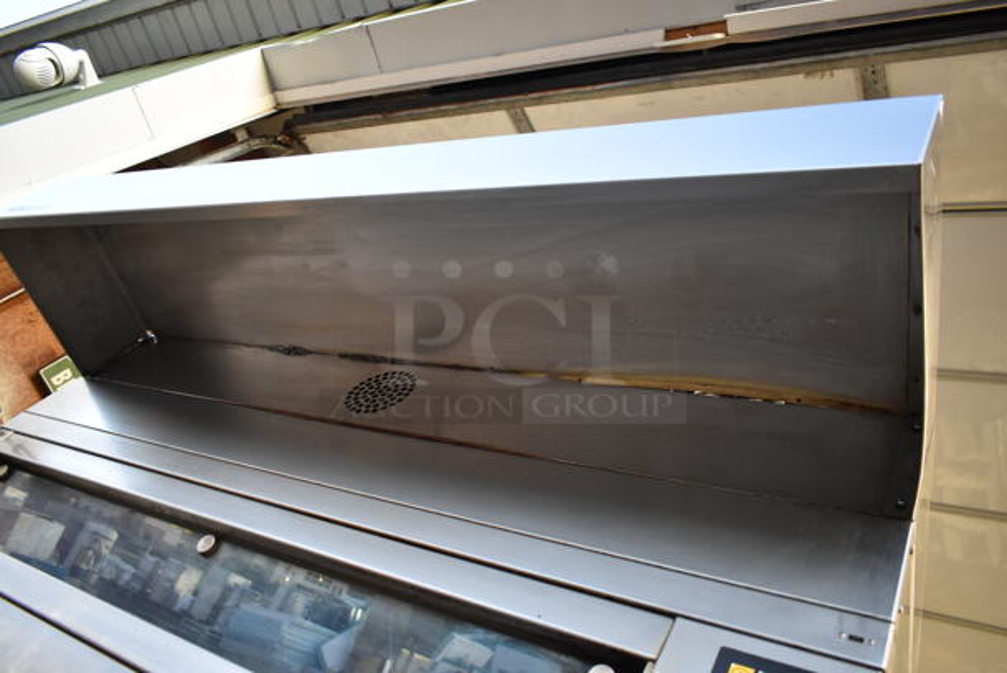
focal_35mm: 27
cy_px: 336
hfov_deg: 67.3
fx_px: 756
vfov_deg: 48.0
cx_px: 504
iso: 1100
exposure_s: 1/30
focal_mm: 18
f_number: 3.5
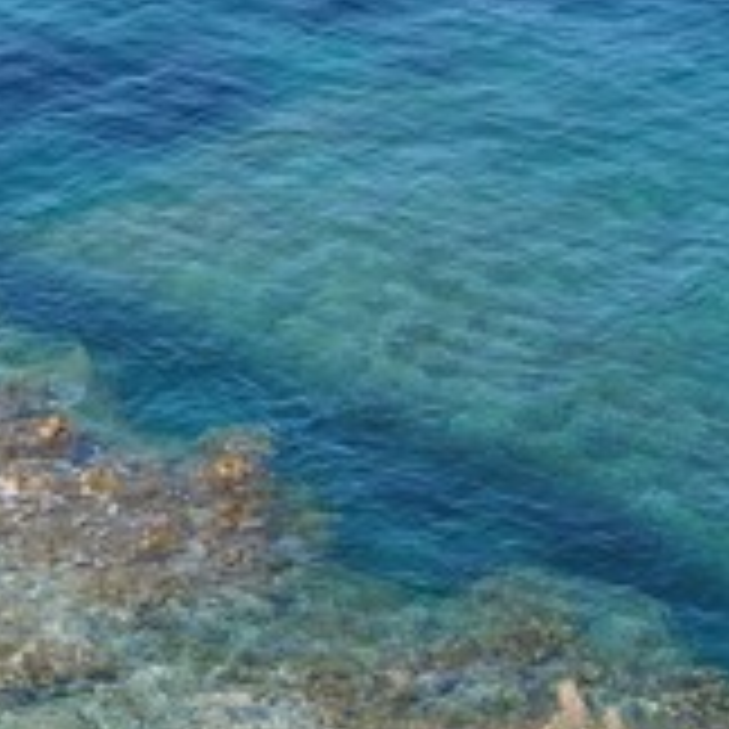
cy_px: 459
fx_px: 2507
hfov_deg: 15.6
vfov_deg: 16.5
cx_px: -279
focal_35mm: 105
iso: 200
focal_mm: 29
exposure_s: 1/250
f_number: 8
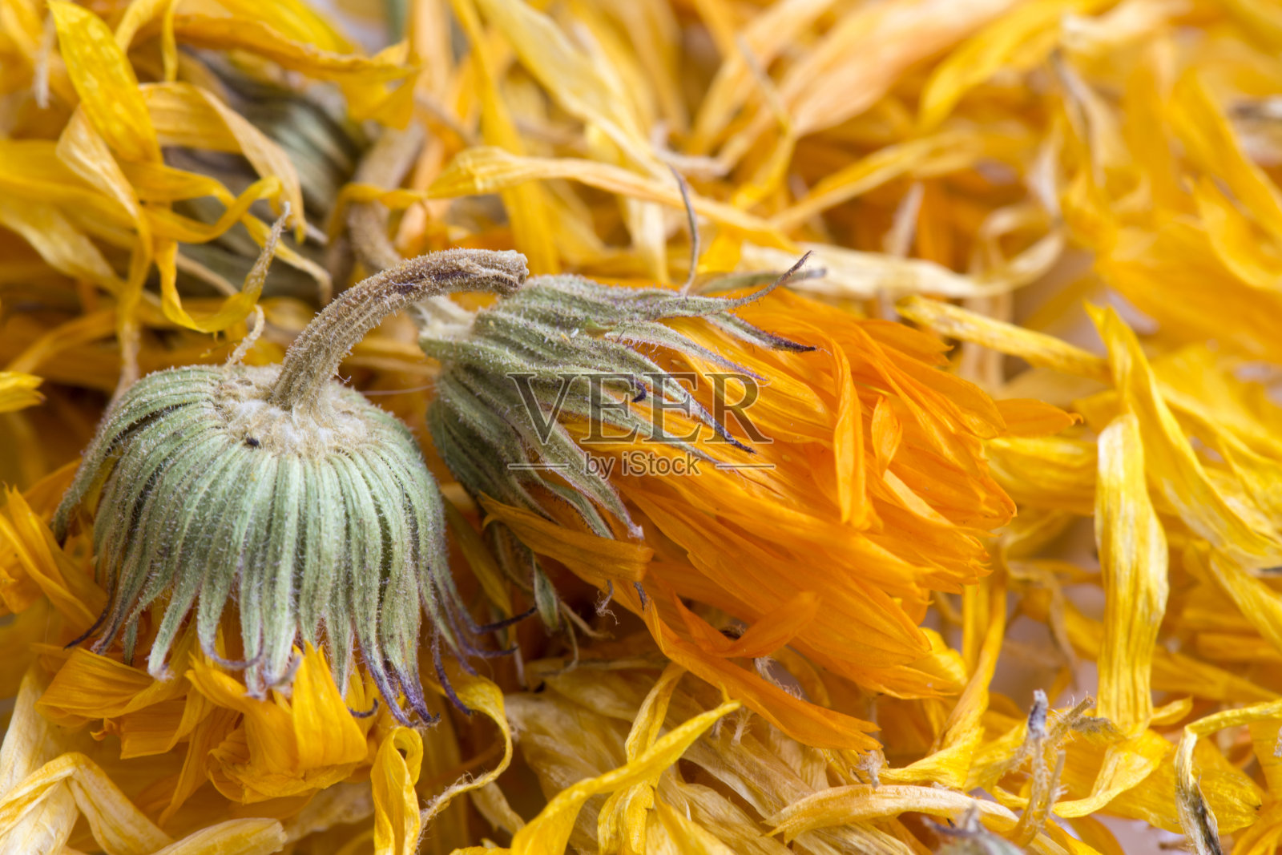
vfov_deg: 8.7
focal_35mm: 158
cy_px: 428
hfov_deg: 13.0
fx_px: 5609
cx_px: 641
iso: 100
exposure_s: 1/3
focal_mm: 105
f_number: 20
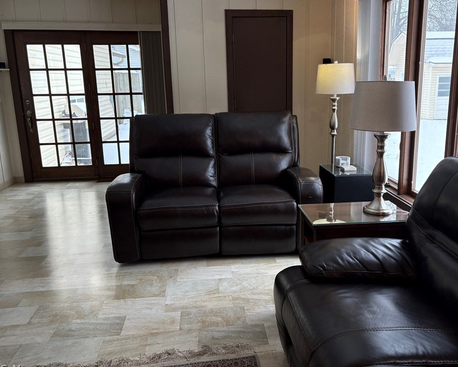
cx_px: 261
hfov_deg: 57.0
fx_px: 420
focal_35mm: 31
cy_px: 168
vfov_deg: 47.1
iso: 125
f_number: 1.6
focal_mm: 5.96
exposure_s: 1/222
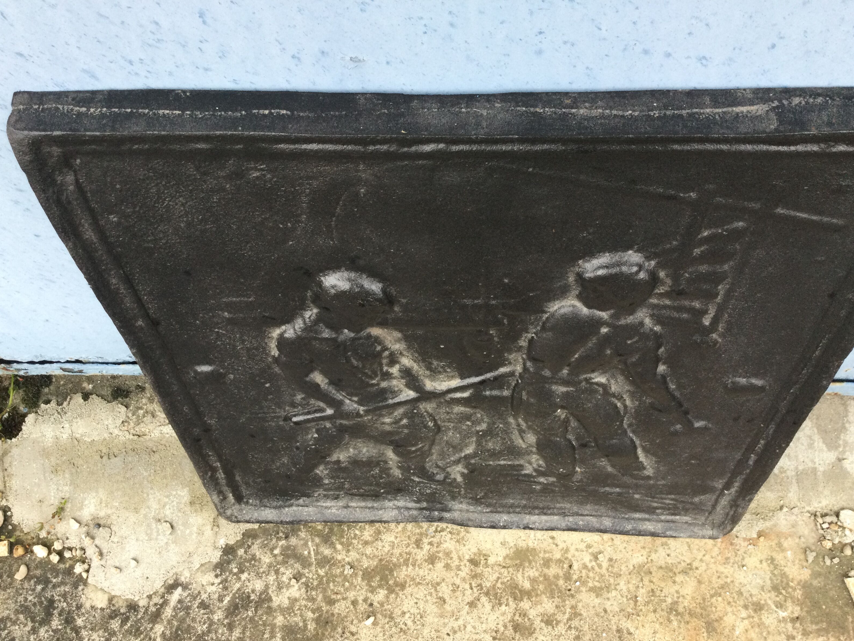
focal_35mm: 32
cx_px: 422
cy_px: 330
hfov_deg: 56.8
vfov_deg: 44.2
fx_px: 790
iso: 40
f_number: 2.4
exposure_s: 1/33
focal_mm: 3.3
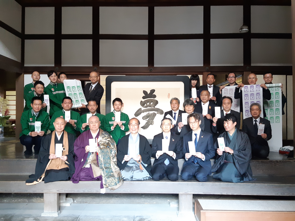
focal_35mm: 26
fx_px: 222
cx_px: 148
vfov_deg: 53.1
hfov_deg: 67.3
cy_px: 110
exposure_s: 1/25
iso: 320
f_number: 1.7
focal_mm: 3.93
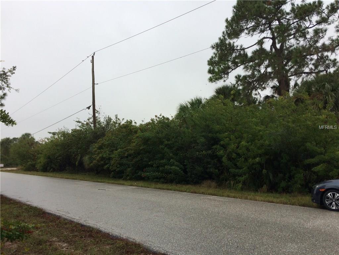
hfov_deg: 61.7
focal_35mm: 29
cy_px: 128
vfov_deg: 48.2
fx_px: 284
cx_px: 170
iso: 32
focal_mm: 4.15
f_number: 2.2
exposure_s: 1/376
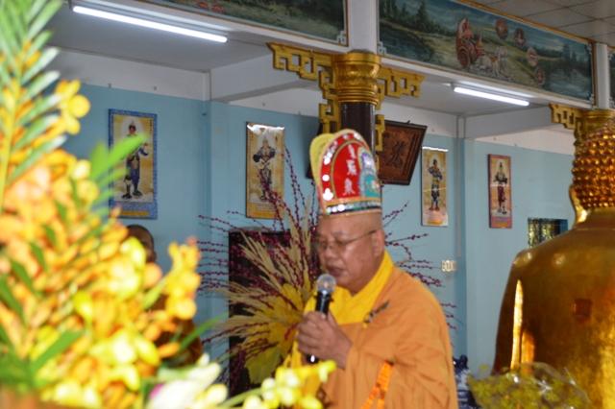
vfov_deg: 25.0
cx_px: 308
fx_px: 922
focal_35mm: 54
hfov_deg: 36.9
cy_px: 204
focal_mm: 36
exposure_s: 1/60
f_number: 5
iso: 560
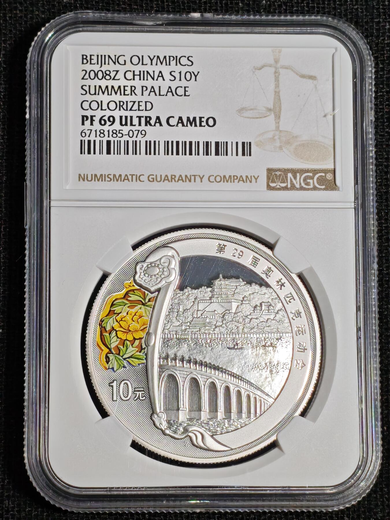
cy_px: 260
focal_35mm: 107
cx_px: 195
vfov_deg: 18.4
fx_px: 1607
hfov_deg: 13.8
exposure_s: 1/1530
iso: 50
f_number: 1.5
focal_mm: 4.94
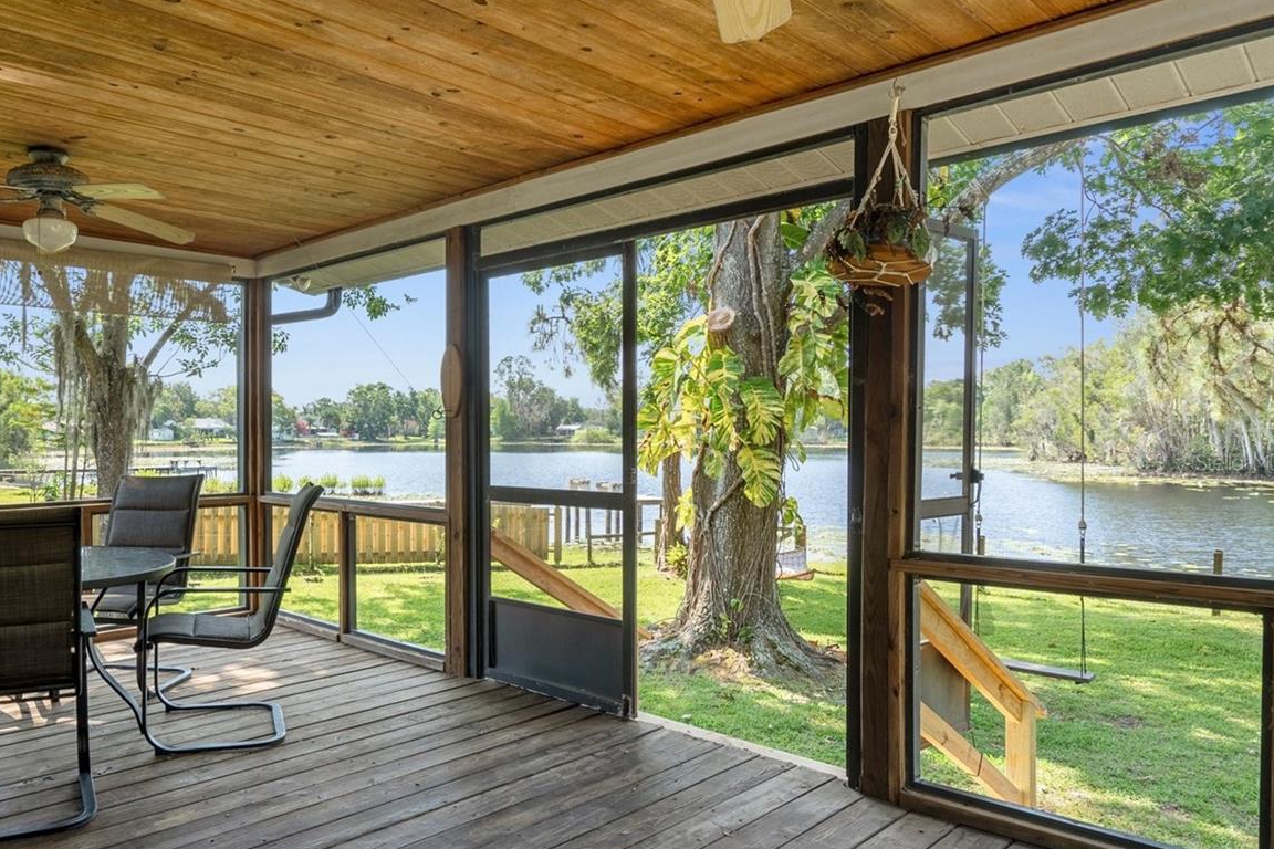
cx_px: 409
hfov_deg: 69.2
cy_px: 462
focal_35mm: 25
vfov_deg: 51.2
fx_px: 885
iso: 400
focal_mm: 18
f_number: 8
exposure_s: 1/160
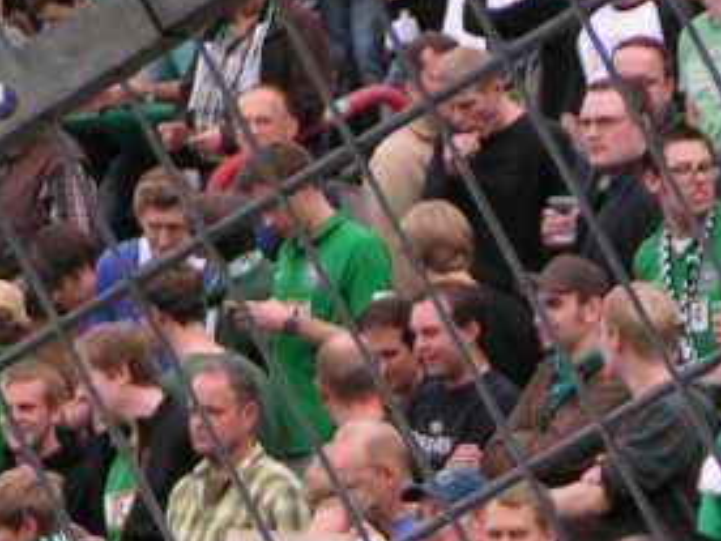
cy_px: 750
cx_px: 329
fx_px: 9914
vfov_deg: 3.1
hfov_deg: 4.2
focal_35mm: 476
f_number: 3.5
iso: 50
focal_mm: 25.1
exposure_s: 1/200
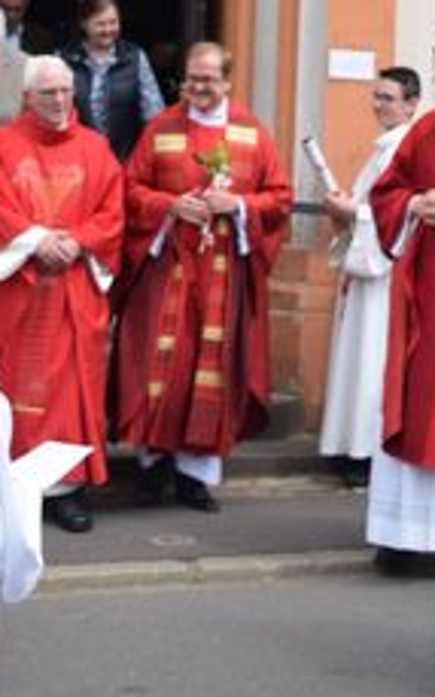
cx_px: 231
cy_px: -67
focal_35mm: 116
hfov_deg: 11.3
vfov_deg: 17.3
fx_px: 2208
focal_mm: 29
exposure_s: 1/250
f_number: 8
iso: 200
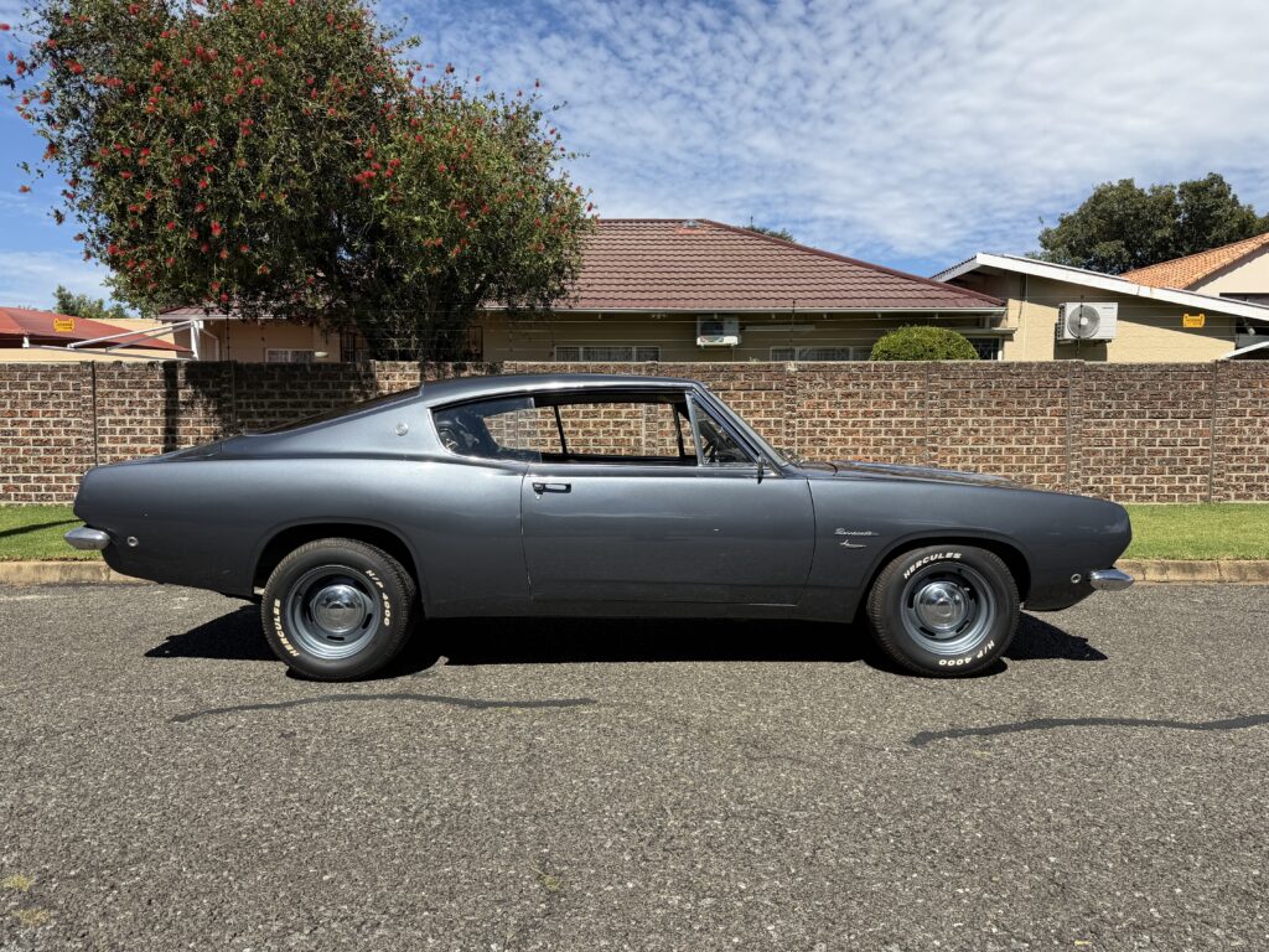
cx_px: 634
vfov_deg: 56.8
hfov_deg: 71.6
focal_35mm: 24
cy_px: 476
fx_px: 880
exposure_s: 1/4405
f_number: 1.78
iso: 80
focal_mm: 6.76
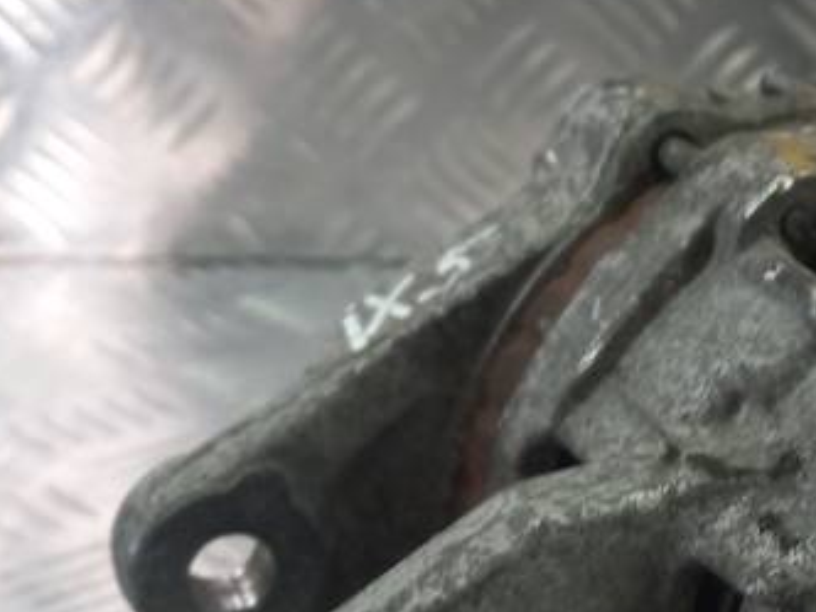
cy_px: 555
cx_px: 875
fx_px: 1815
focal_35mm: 77
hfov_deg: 23.9
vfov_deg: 18.8
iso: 64
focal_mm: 4.6
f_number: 1.8
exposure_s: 1/50
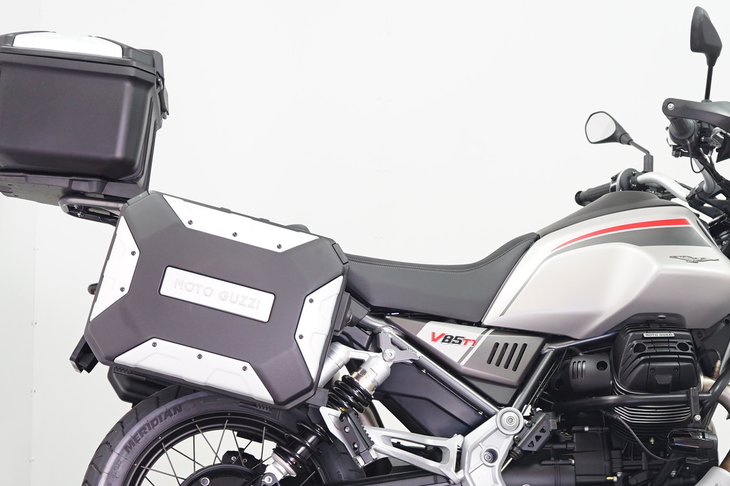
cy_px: 355
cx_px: 565
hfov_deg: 23.4
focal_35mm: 86
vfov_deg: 15.8
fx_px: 1744
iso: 1000
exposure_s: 1/60
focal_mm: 51
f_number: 4.5
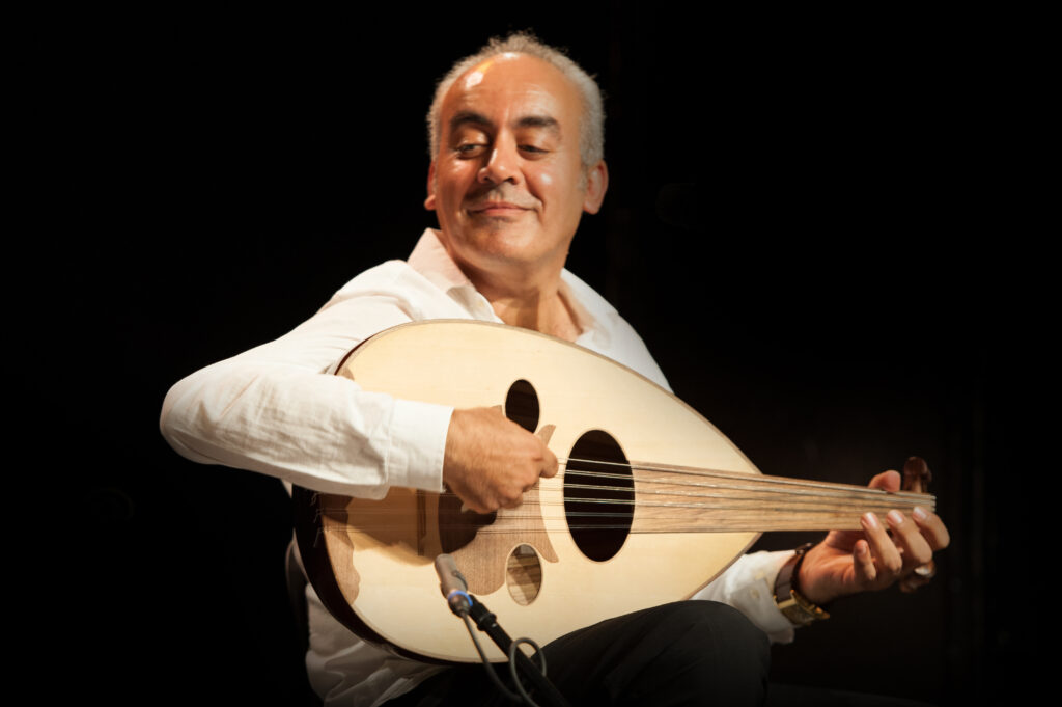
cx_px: 531
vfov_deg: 9.1
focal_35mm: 150
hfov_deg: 13.7
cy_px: 354
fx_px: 4421
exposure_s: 1/125
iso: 1000
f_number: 2.8
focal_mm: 150
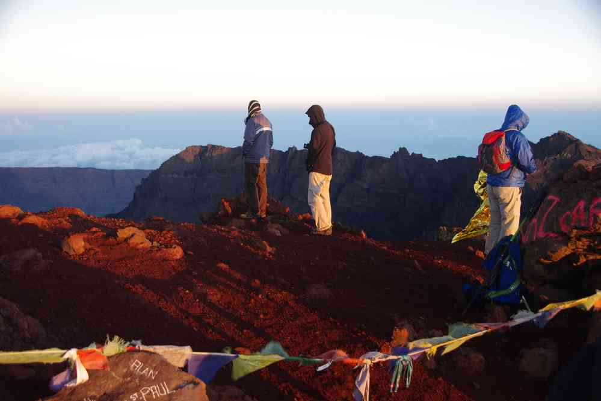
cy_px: 200
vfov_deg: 33.1
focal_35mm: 40
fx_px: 674
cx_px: 300
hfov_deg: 48.1
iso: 800
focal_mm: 26.9
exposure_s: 1/50
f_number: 5.6
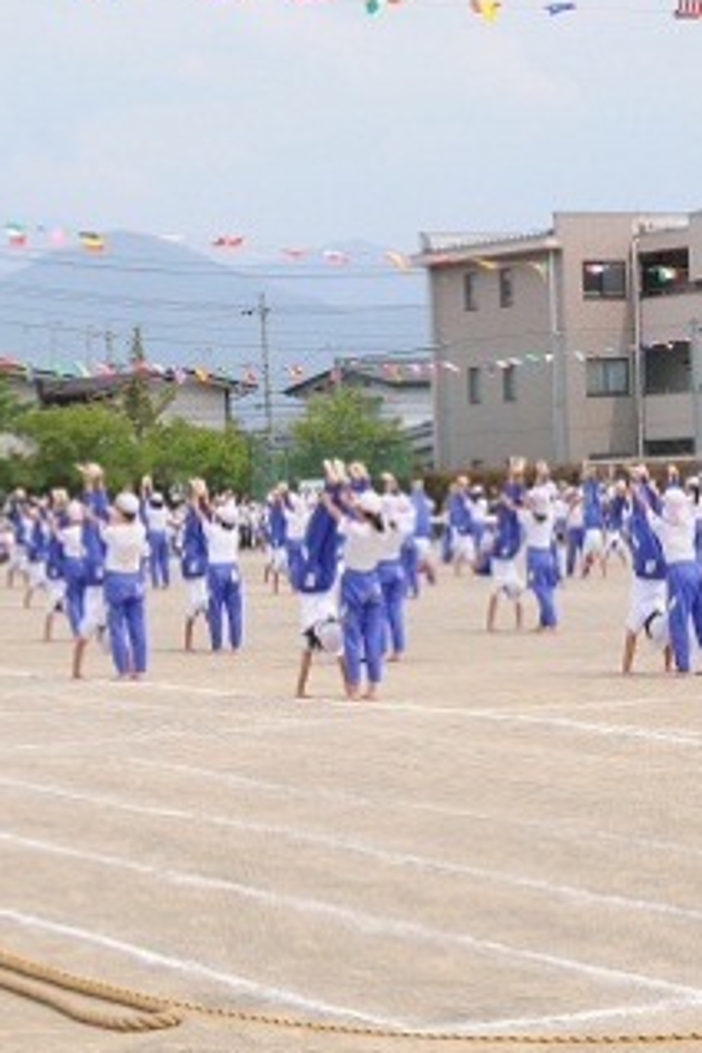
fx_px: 3042
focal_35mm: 104
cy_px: 533
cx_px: 238
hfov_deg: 13.1
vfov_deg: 19.6
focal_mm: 44
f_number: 10
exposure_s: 1/400
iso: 200
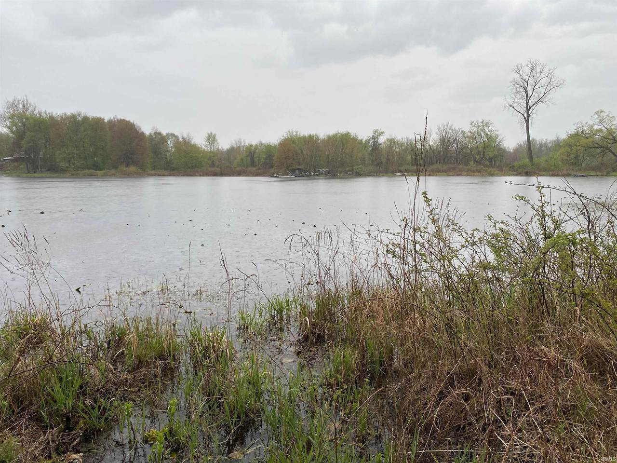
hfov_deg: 67.3
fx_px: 463
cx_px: 308
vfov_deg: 53.1
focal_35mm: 26
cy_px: 232
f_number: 1.8
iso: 32
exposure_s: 1/475
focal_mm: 4.25
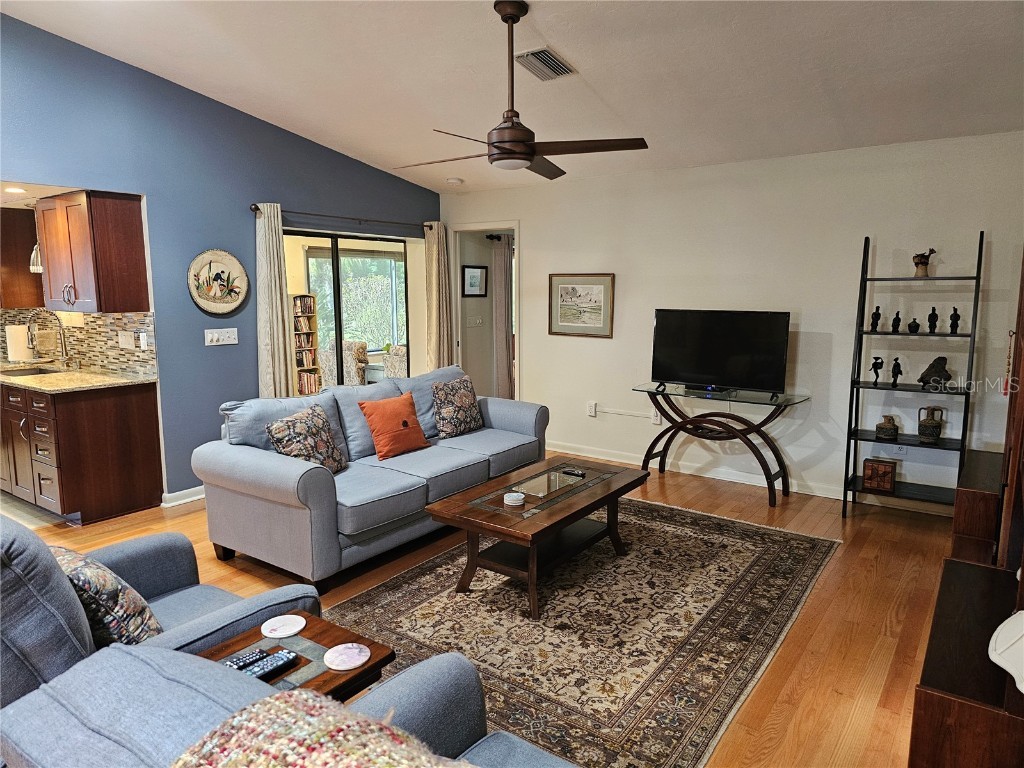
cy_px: 384
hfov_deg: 73.9
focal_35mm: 23
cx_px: 512
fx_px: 680
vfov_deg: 58.9
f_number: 1.7
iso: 640
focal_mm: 6.3
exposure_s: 1/60
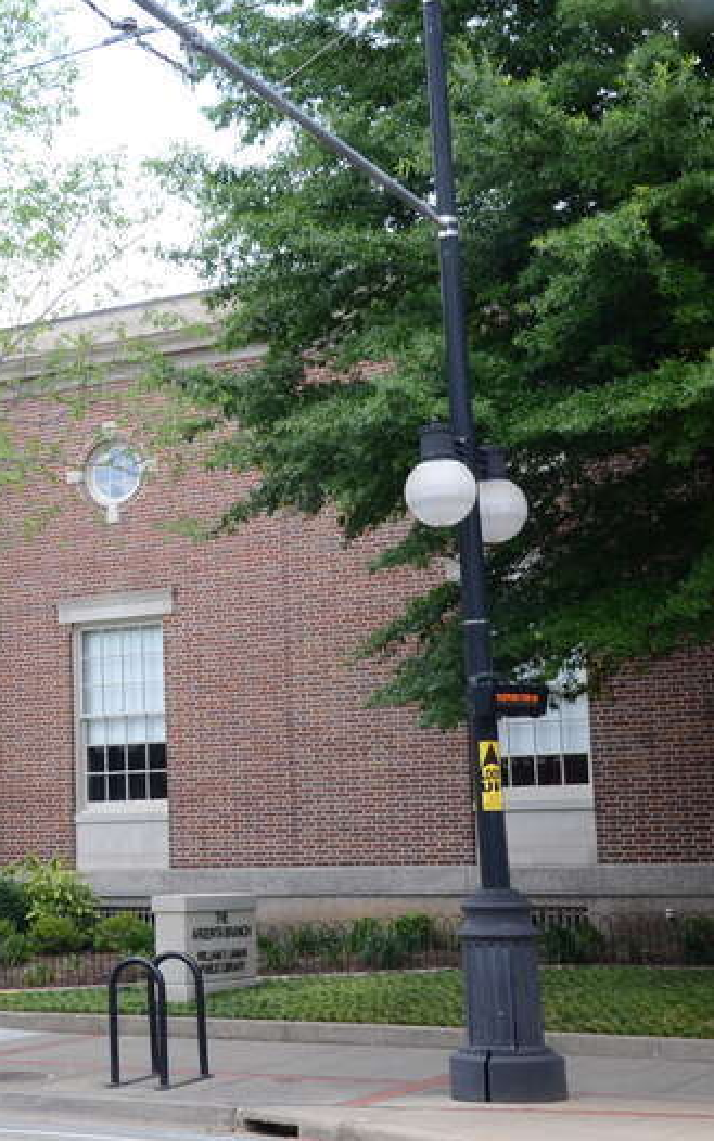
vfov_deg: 31.5
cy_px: 573
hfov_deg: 19.3
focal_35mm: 65
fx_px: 2023
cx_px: -46
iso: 400
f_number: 11
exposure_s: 1/60
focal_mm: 28
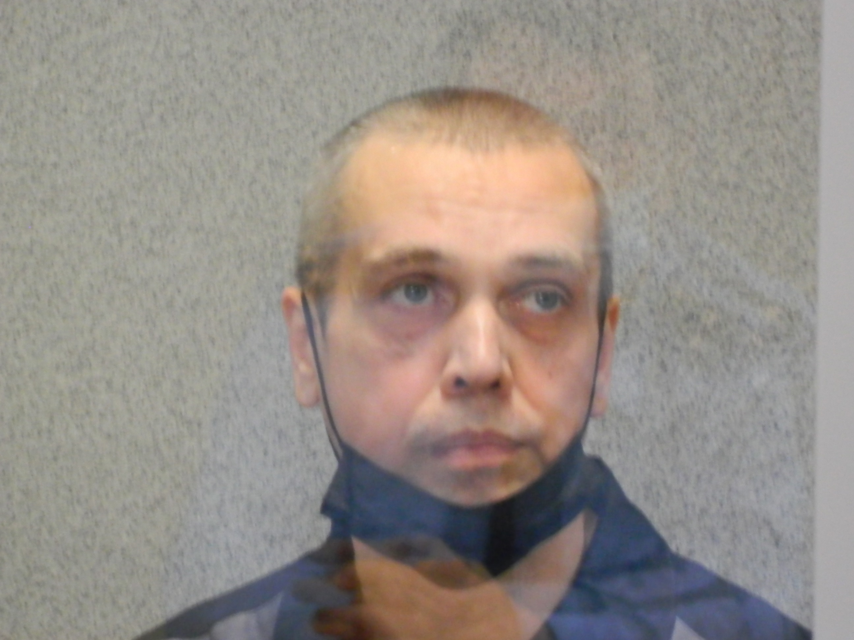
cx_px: 427
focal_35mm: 465
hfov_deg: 4.3
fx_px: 11472
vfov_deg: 3.2
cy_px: 320
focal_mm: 83.7
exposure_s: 1/4
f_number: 5.7
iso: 200
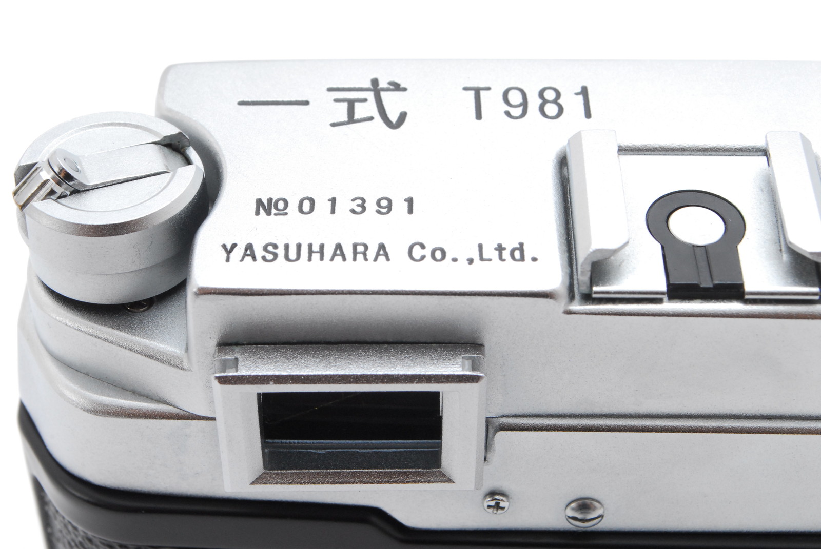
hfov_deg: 24.6
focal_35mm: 82
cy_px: 274
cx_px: 410
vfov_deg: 16.6
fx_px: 1884
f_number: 18
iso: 500
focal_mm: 55
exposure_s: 1/100
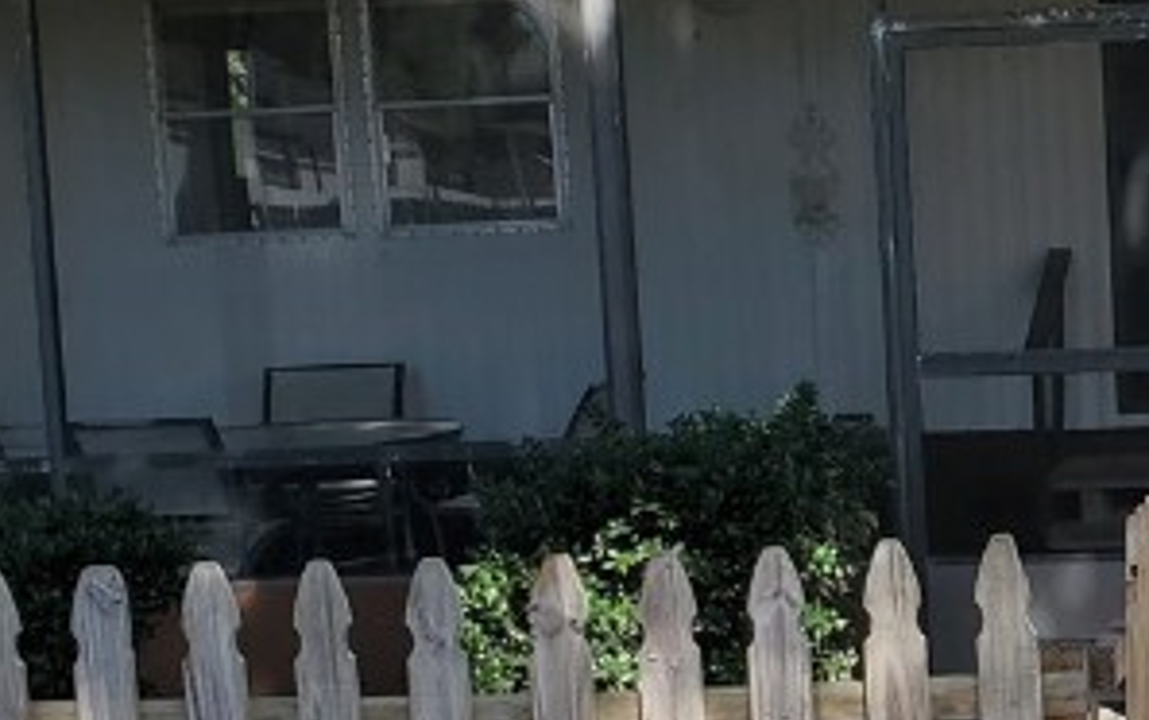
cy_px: 422
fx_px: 2977
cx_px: 1219
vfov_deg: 13.8
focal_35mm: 95
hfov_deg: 20.9
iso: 50
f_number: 2.4
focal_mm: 4.3
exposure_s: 1/712
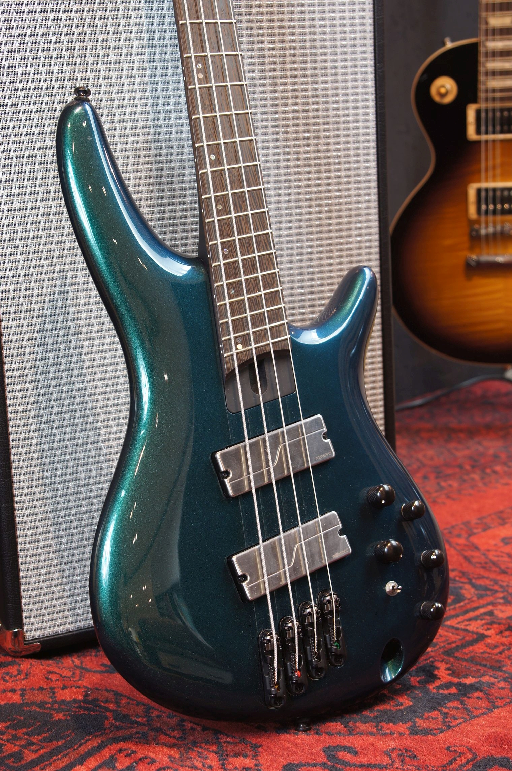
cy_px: 386
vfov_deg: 27.0
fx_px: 1604
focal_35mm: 75
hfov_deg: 18.1
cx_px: 256
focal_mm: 50
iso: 100
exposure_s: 1/3
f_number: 6.3
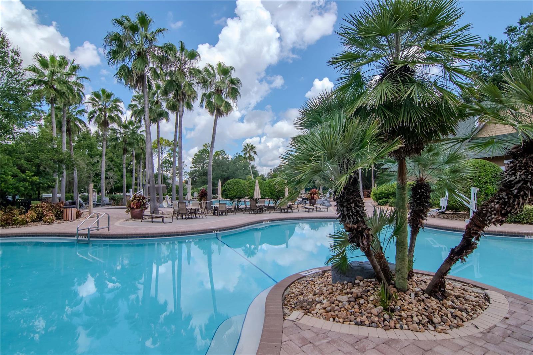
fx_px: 244
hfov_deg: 95.0
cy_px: 178
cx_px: 266
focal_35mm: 16
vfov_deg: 72.0
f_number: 7.1
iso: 800
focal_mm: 11
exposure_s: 1/1600
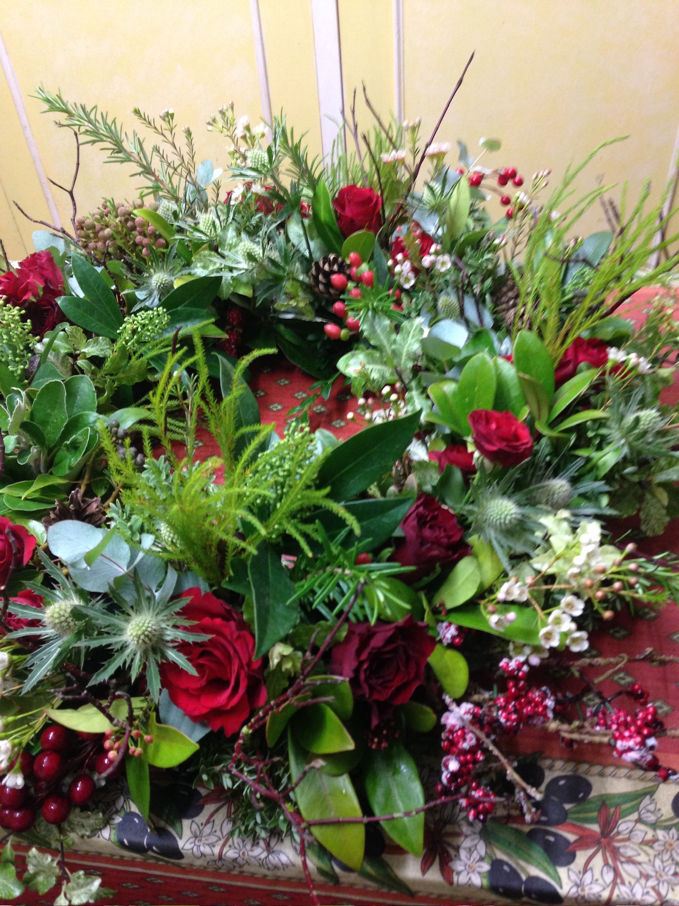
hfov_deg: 42.9
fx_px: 863
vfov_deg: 55.4
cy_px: 453
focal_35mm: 33
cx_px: 340
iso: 200
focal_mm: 4.12
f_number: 2.4
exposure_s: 1/20
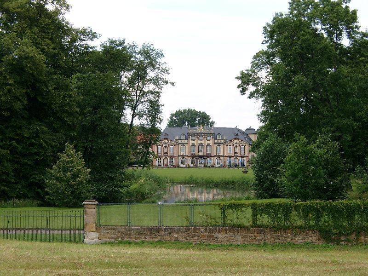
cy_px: 138
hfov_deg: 19.6
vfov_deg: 14.8
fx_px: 1063
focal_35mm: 100
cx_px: 184
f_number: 4
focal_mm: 20.74
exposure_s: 1/222
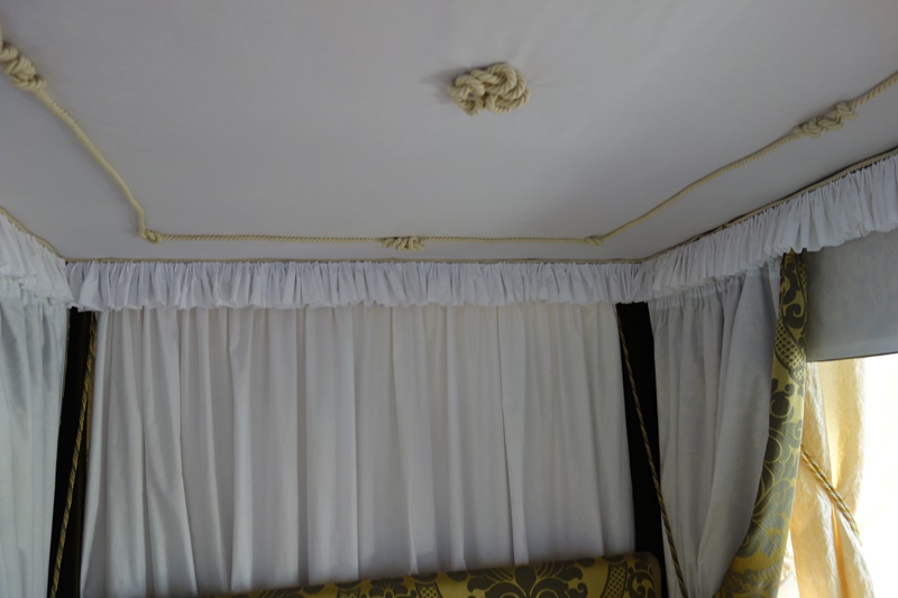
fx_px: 698
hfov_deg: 65.5
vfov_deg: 46.4
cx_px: 449
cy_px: 299
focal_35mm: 28
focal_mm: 10.4
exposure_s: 1/30
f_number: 1.8
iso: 160
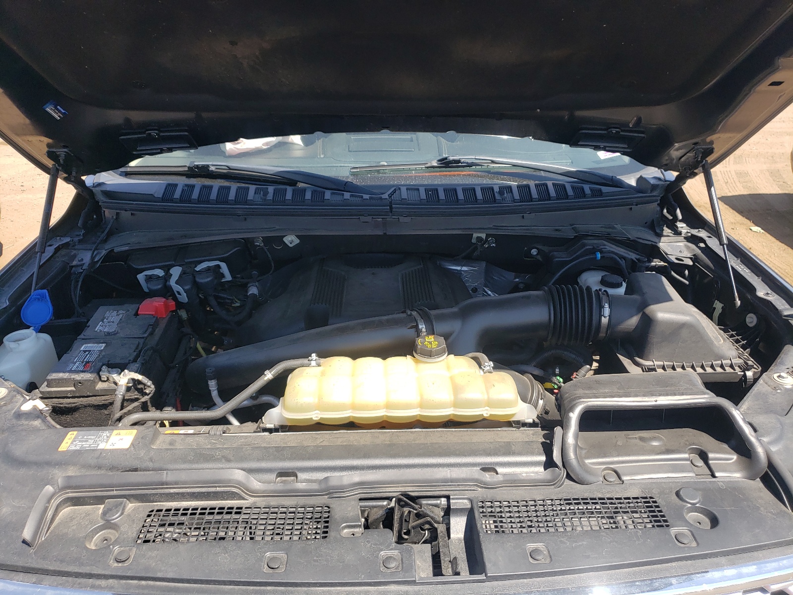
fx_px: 596
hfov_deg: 67.3
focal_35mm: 26
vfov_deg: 53.1
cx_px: 396
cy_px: 298
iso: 50
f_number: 1.5
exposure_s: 1/1000
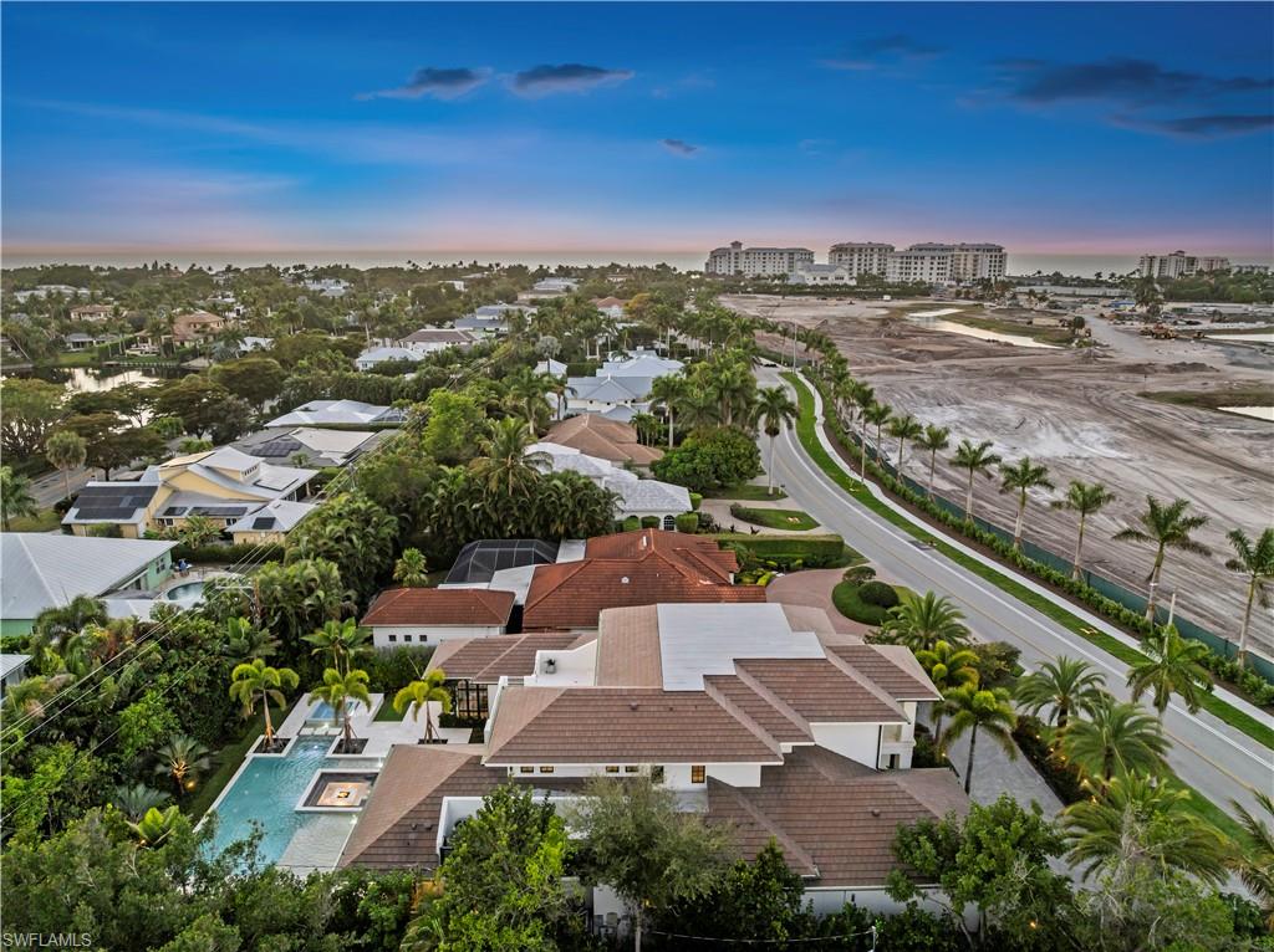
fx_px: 882
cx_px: 637
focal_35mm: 24
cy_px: 476
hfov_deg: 71.6
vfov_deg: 56.7
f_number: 2.8
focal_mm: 12.29
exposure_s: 1/100
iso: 100
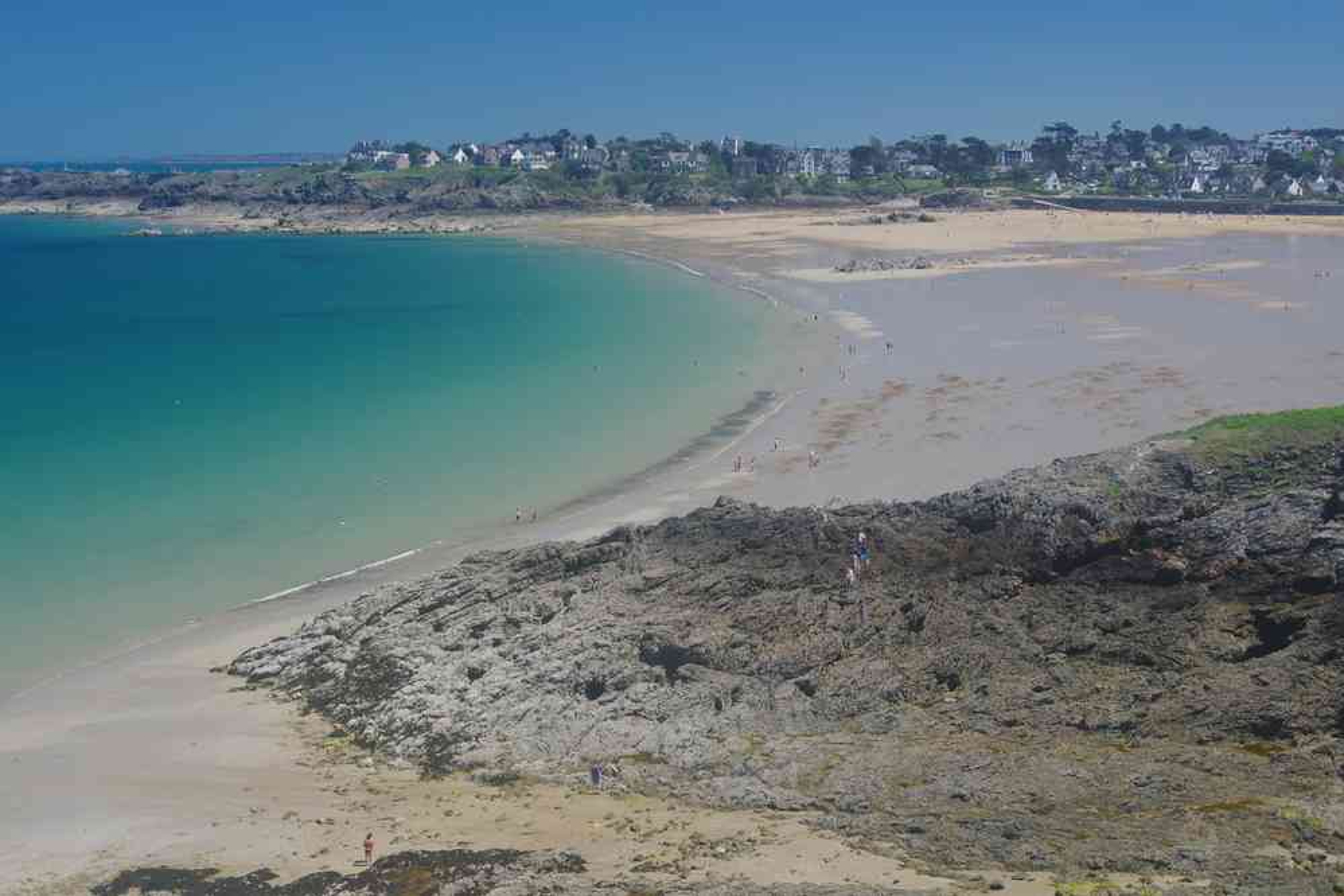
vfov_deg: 23.8
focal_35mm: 57
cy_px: 448
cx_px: 672
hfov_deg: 35.1
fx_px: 2128
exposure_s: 1/100
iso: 200
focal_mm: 38
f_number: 11
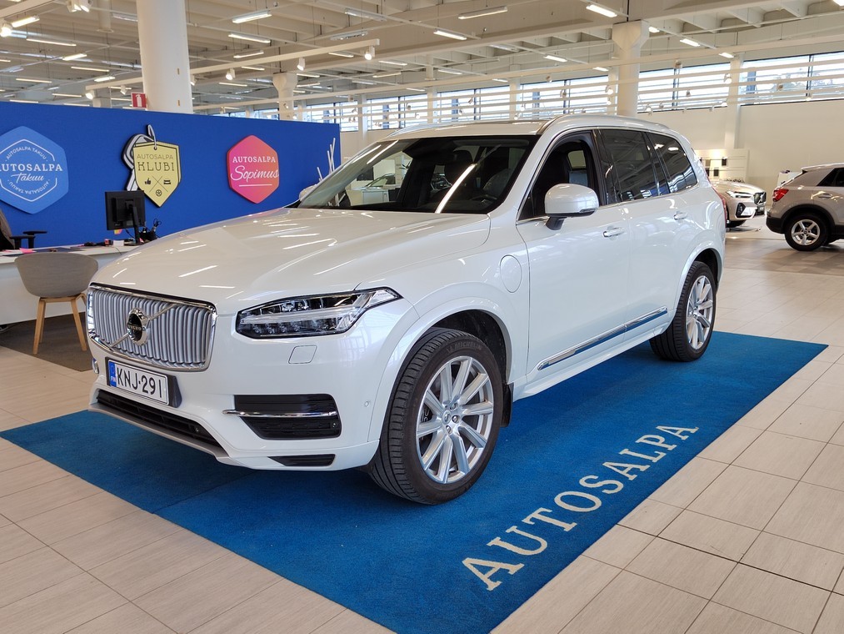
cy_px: 317
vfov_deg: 48.2
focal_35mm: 29
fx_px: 707
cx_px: 422
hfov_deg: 61.7
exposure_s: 1/120
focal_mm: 5.52
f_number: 1.9
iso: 613
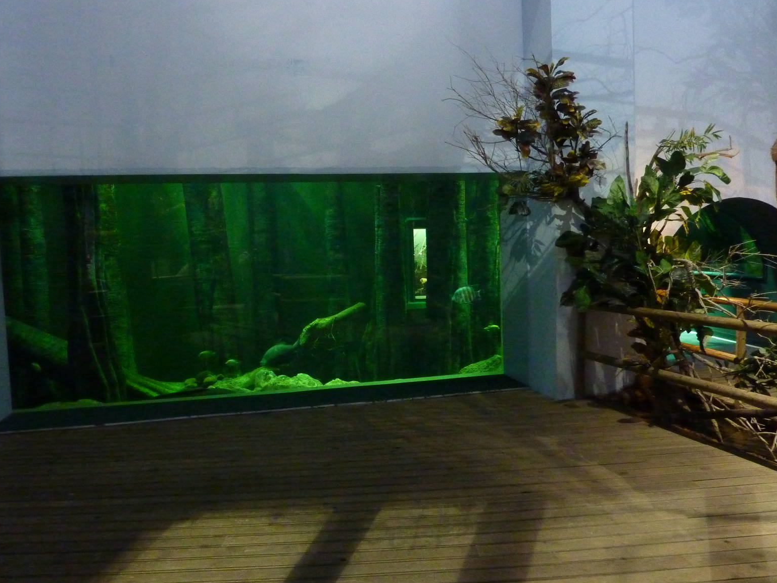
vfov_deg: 53.1
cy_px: 289
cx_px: 388
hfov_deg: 67.3
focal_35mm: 26
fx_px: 584
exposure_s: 1/8
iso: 800
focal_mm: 4.1
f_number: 3.3
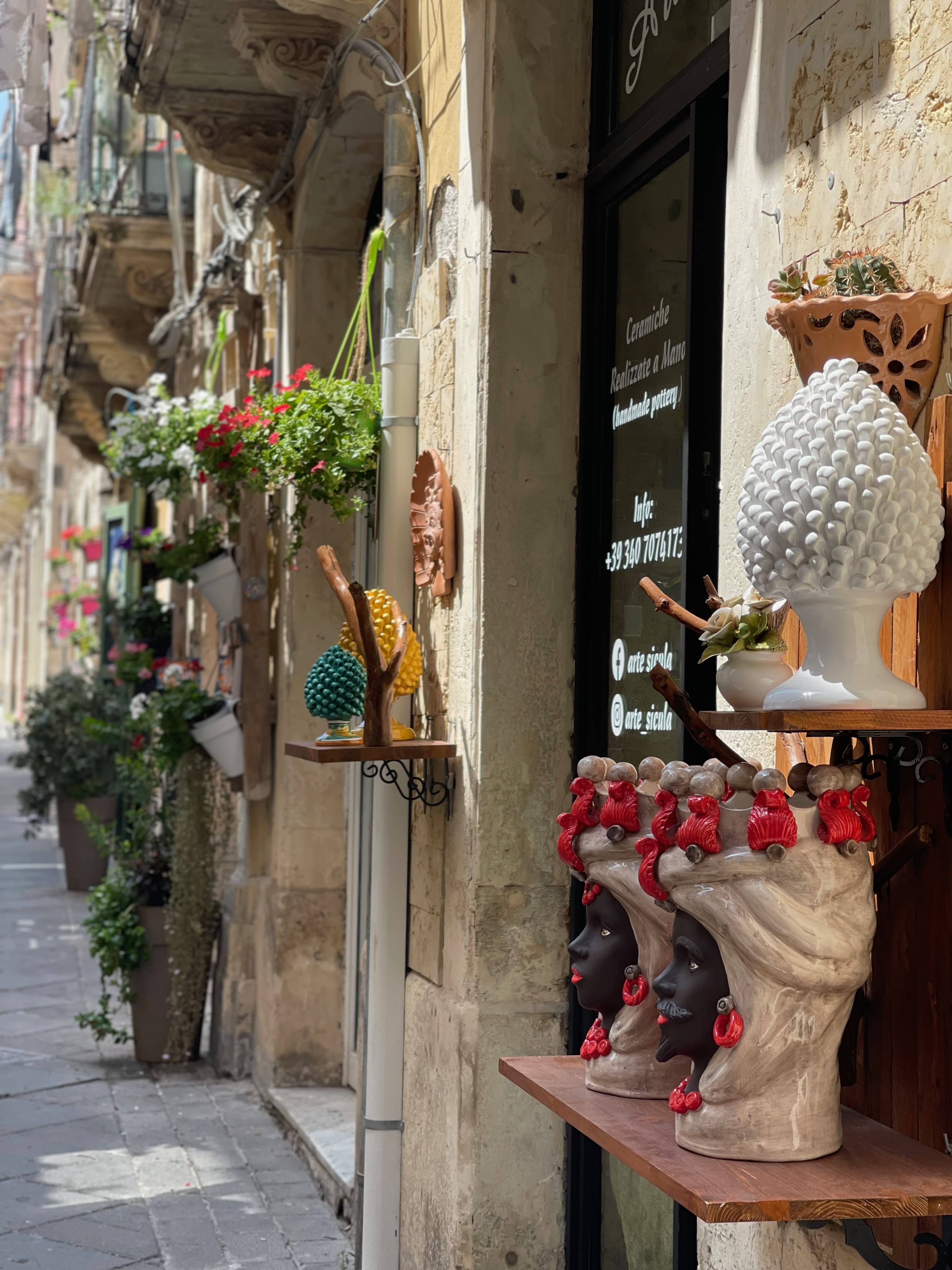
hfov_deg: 22.9
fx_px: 2347
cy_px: 635
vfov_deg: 30.3
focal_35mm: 64
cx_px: 476
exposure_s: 1/445
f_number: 2.2
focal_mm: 7.5
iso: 32
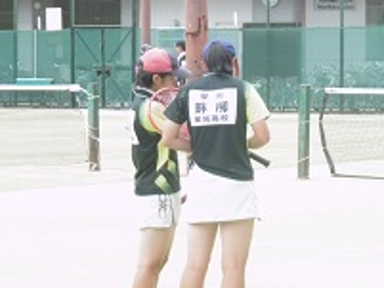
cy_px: 181
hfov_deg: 10.6
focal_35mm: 186
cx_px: 166
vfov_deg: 8.0
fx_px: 2065
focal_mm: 14
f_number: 4.5
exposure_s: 1/125
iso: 100
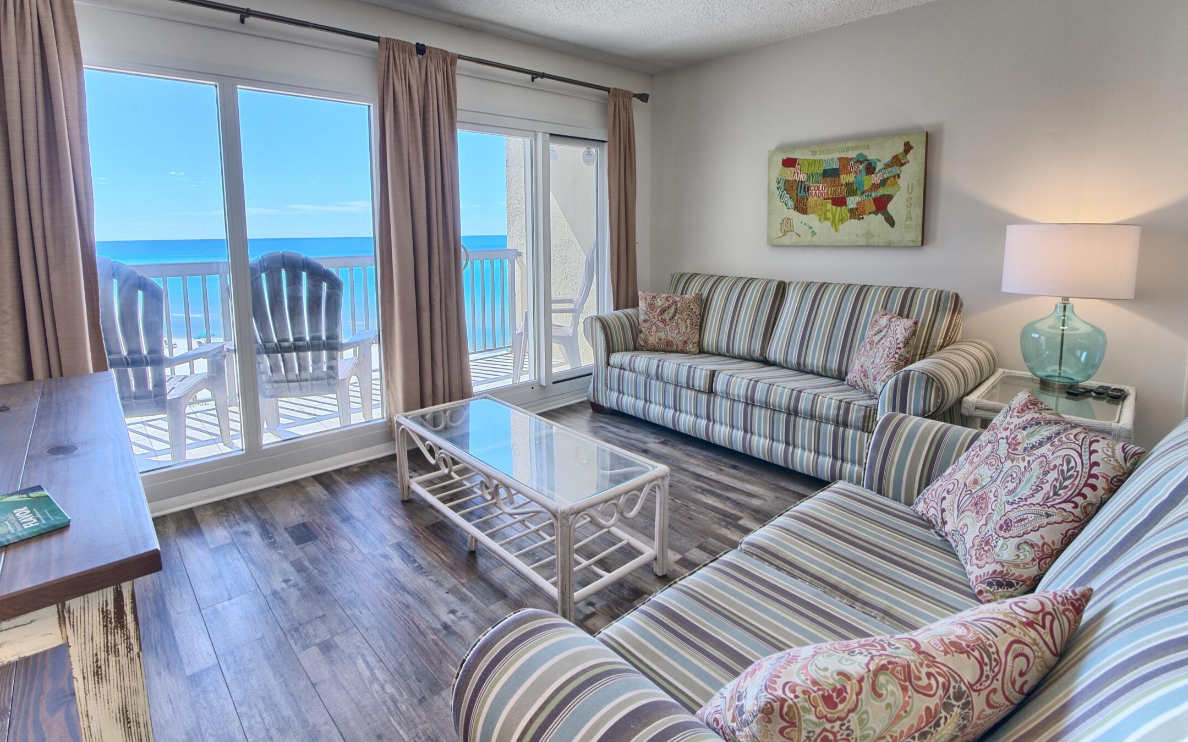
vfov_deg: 67.4
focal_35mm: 17
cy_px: 300
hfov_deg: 94.3
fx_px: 550
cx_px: 577
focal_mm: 12
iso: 800
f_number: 9.5
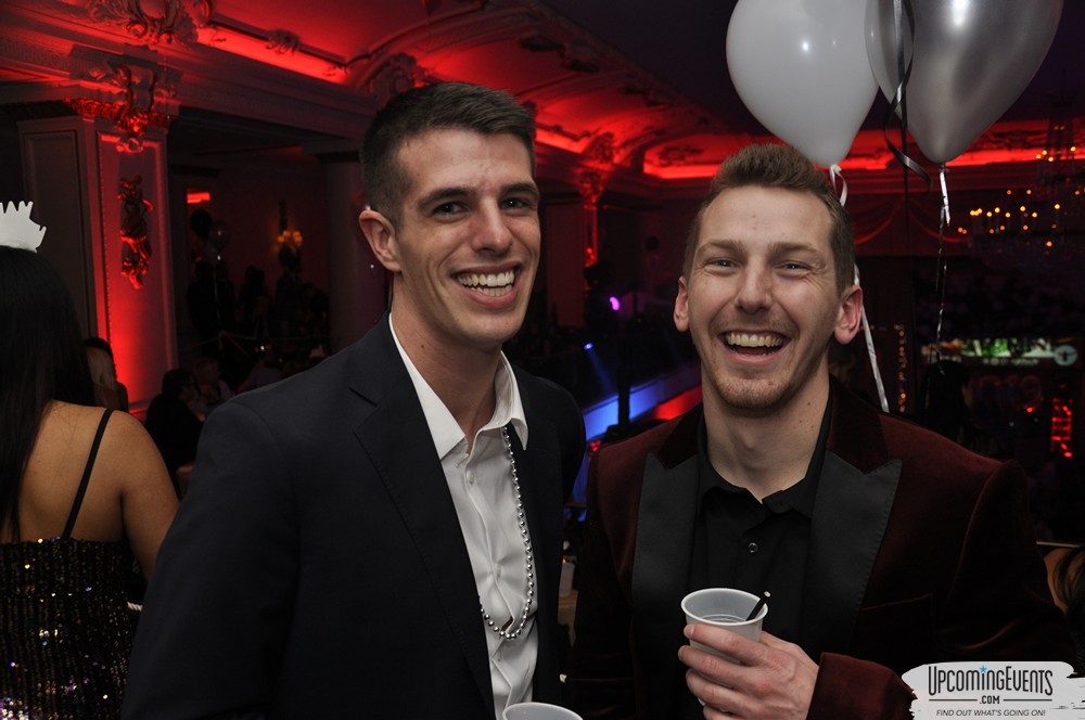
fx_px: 993
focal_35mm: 33
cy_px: 360
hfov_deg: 57.3
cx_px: 542
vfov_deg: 39.9
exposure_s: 1/60
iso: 400
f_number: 5
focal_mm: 22
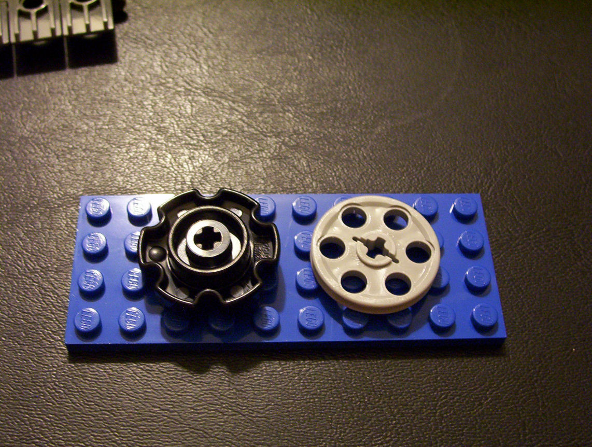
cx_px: 296
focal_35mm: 54
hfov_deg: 35.5
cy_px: 224
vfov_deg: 27.1
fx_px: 926
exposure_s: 1/10.4
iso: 200
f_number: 2.97
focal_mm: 7.1
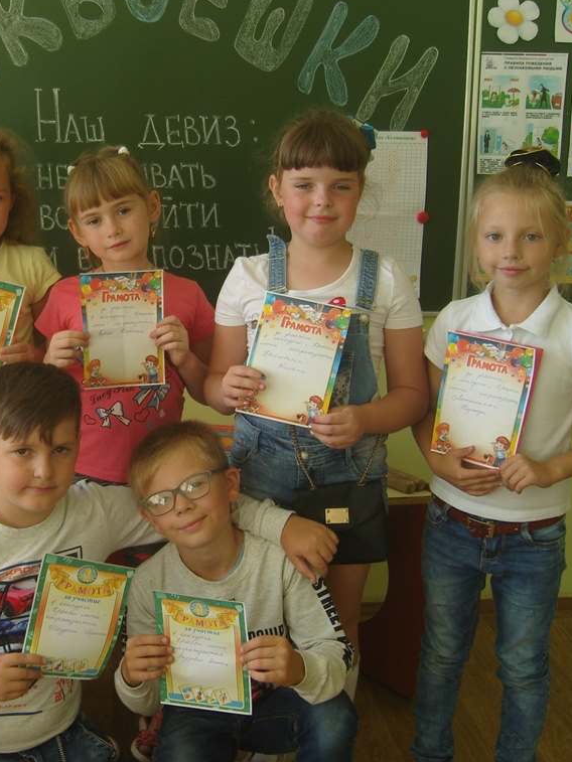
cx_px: 115
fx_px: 1013
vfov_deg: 41.2
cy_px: 376
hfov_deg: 30.8
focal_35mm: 46
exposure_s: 1/160
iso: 100
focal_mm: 7.3
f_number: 2.8
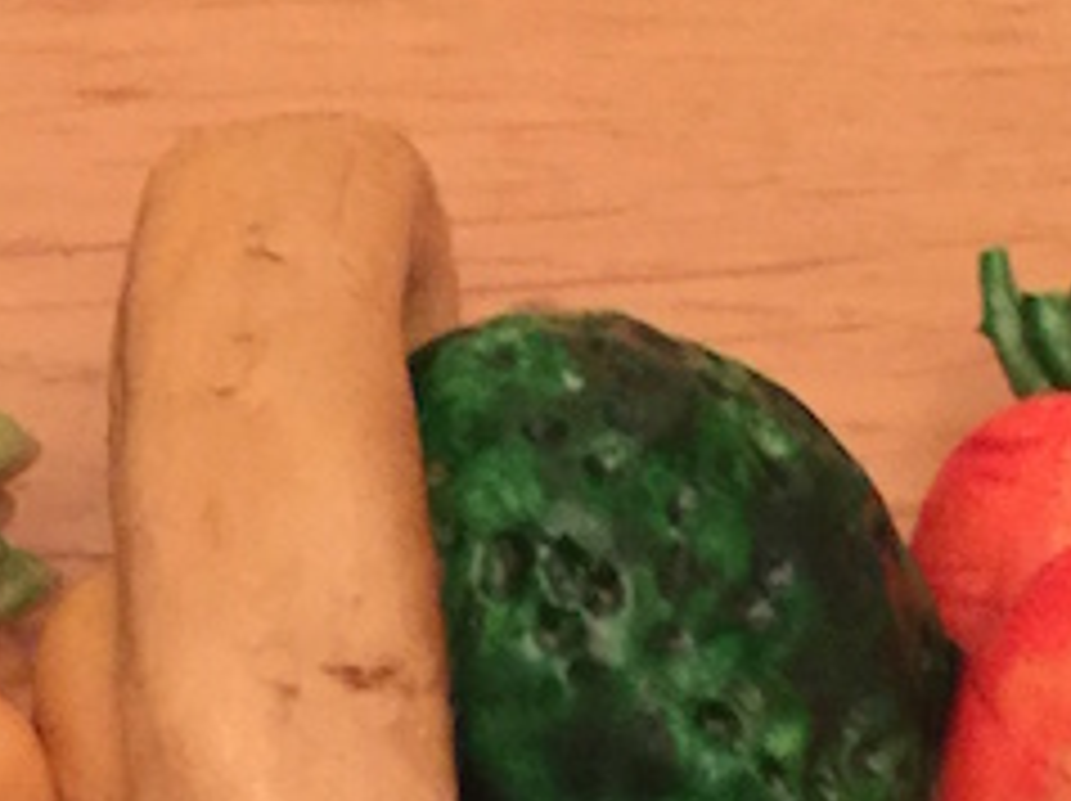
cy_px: 1150
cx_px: 288
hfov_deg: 15.1
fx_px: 4018
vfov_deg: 11.0
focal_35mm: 130
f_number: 2.2
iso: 160
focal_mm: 4.15
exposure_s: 1/4
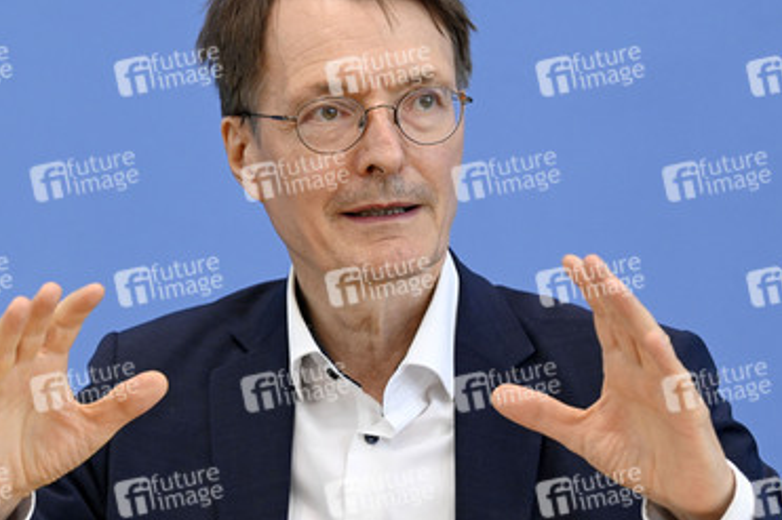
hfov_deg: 12.5
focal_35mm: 164
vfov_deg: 8.4
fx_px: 3561
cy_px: 229
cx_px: 324
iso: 4000
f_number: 5.6
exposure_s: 1/800
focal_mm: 135
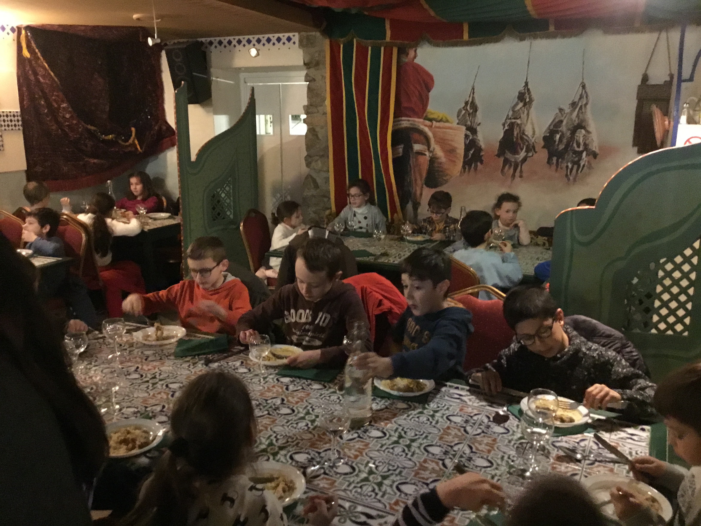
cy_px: 263
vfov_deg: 45.4
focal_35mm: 31
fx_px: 628
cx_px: 350
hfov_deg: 58.4
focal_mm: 3.3
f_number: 2.4
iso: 800
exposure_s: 1/17
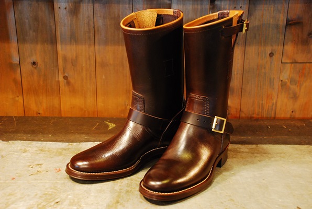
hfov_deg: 46.3
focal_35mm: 42
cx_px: 156
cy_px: 104
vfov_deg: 32.0
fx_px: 365
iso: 1000
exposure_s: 1/2.5
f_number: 4
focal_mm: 28
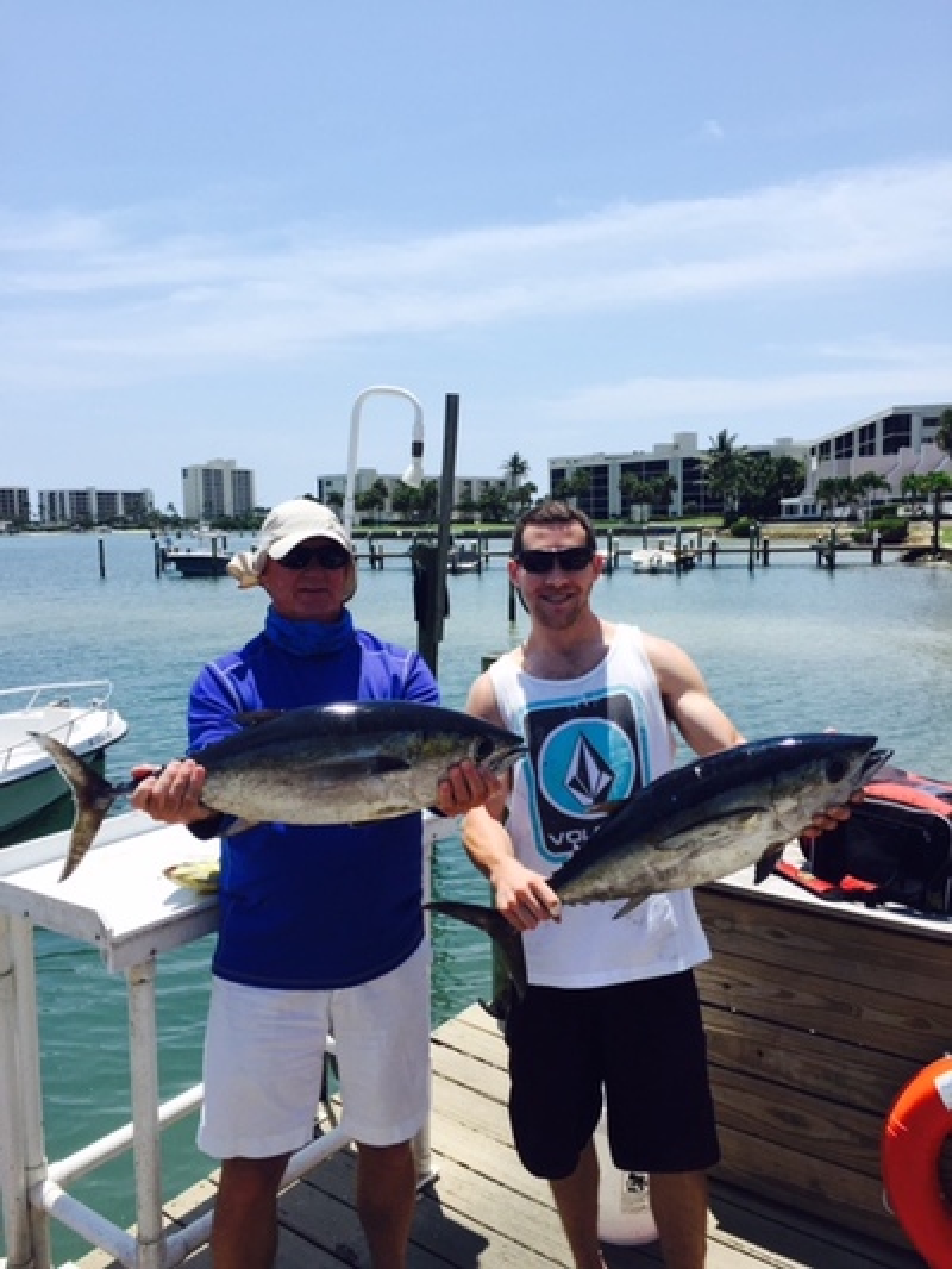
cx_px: 476
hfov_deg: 48.2
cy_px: 634
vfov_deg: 61.6
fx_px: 1063
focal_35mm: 29
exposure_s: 1/2475
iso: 32
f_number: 2.2
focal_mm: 4.15
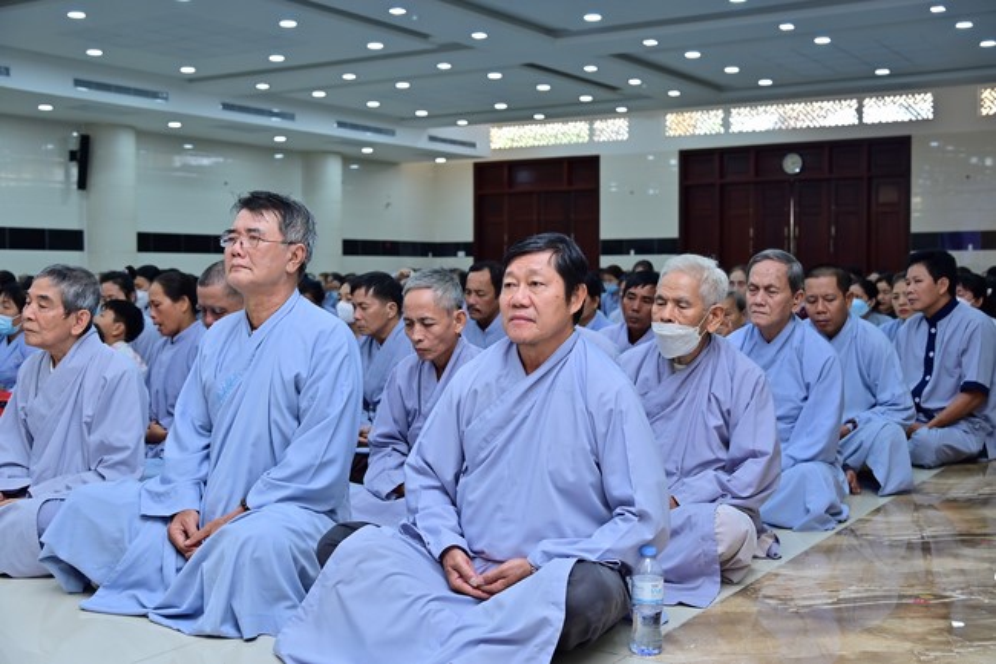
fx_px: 1217
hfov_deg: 44.5
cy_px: 332
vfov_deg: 30.5
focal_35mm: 44
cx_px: 498
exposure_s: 1/125
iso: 800
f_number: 5
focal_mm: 44
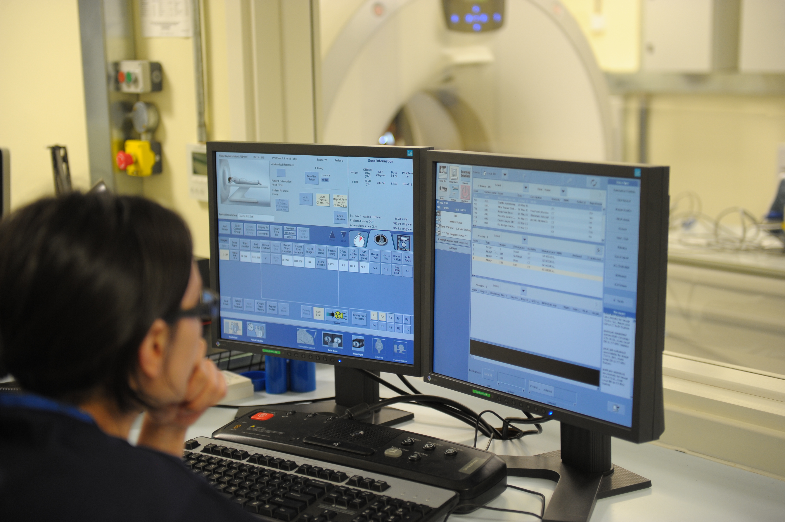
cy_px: 261
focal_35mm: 62
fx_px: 1351
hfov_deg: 32.4
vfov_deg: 21.9
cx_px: 392
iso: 800
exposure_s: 1/100
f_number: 2.8
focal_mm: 62
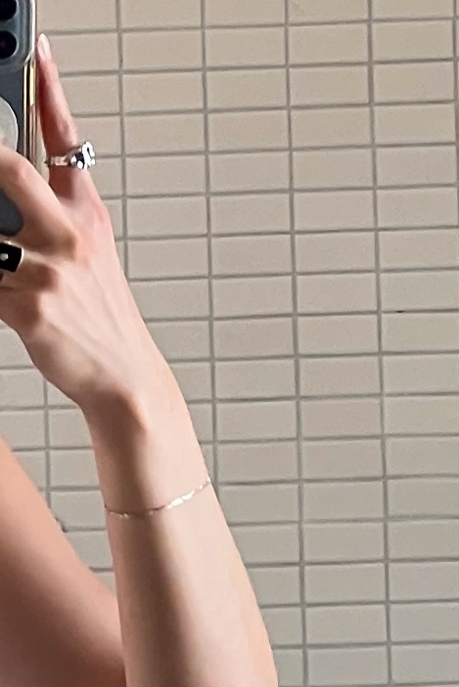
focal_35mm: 459
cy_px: 901
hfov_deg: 3.0
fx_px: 8773
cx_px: -264
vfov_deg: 4.5
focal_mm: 9
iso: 200
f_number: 2.8
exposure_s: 1/120
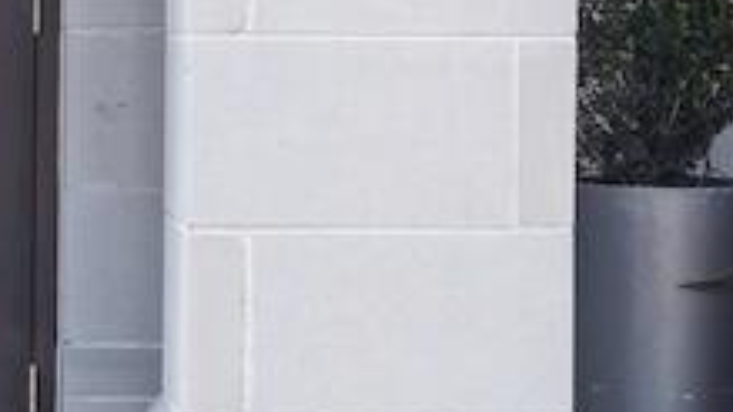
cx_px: -204
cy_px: -286
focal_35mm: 220
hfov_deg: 9.6
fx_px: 4274
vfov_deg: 5.4
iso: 125
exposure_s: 1/160
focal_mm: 24
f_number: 4
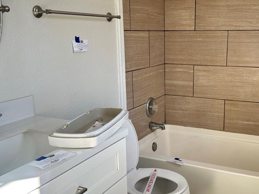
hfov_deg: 45.3
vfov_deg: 35.1
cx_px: 166
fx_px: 307
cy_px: 105
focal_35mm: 41
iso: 40
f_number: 1.5
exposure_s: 1/121
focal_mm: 5.7
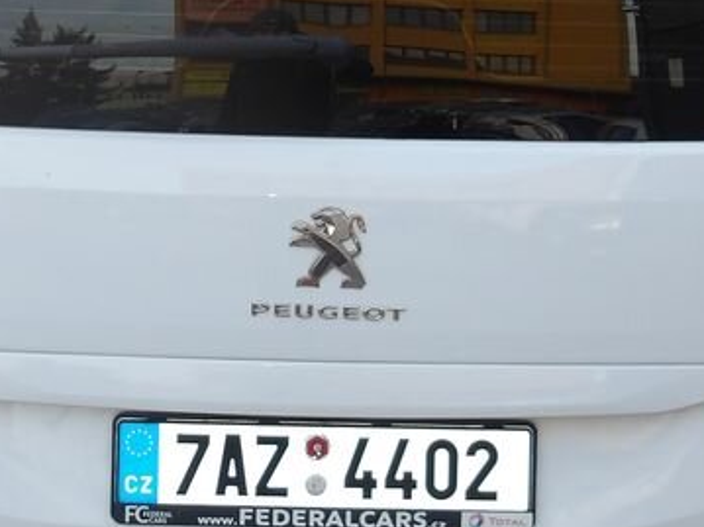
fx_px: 1565
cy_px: 172
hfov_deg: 25.3
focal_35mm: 77
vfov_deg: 19.1
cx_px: 261
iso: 100
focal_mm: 4.9
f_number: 3
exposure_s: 1/116
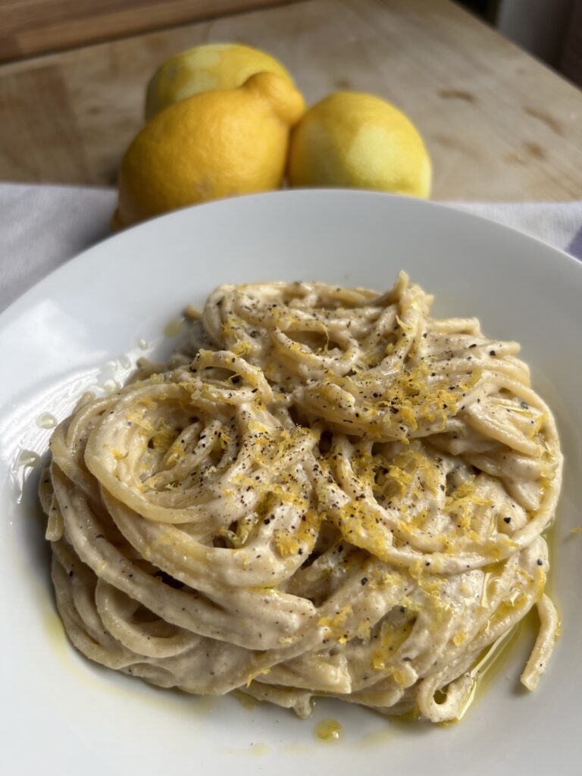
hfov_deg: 53.1
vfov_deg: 67.3
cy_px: 388
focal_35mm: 26
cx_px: 291
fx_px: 583
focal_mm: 5.7
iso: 50
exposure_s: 1/803
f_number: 1.5
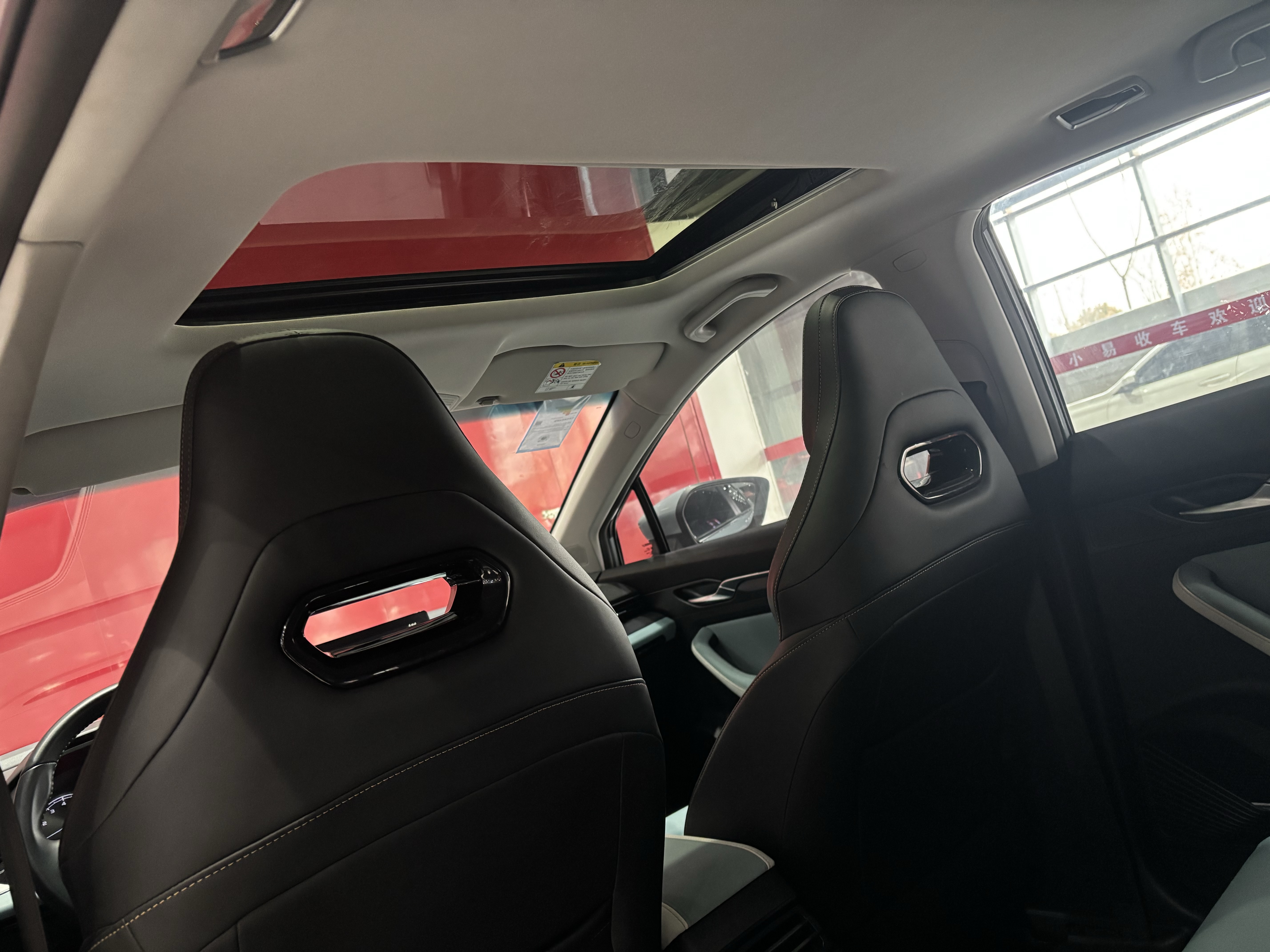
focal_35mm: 26
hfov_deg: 67.3
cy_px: 476
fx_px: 954
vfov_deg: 53.1
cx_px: 635
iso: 640
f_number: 1.6
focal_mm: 5.96
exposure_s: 1/33
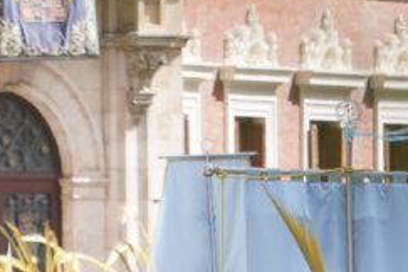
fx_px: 10743
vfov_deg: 1.4
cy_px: 451
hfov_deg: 2.2
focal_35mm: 948
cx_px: -77
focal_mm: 120
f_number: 5.6
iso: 160
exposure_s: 1/200
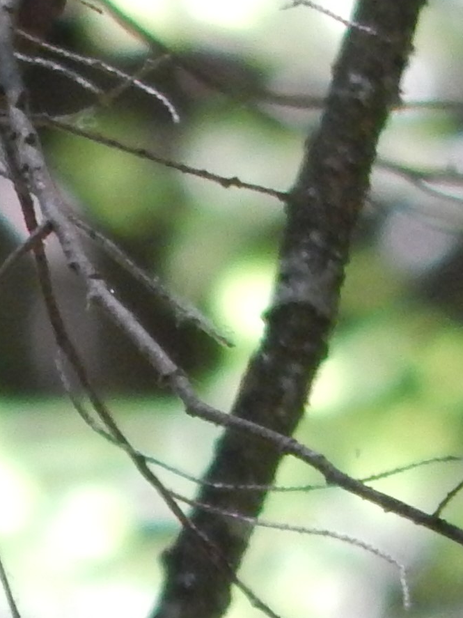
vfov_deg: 0.8
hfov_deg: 0.6
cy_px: 632
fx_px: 43810
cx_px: -340
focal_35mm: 2456
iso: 400
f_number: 5.8
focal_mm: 120
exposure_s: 1/80
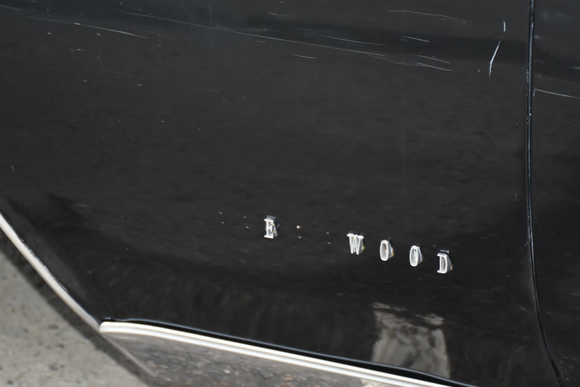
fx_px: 2320
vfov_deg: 9.5
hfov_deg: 14.2
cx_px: 157
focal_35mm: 144
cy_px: 166
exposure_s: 1/60
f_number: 4.8
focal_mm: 56
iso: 900
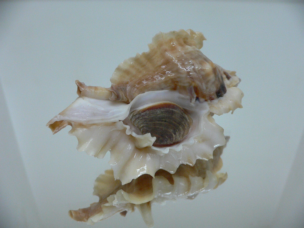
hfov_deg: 52.6
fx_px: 307
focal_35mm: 35
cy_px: 114
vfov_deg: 40.7
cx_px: 152
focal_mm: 4.6
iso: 200
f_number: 2.8
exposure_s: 1/60
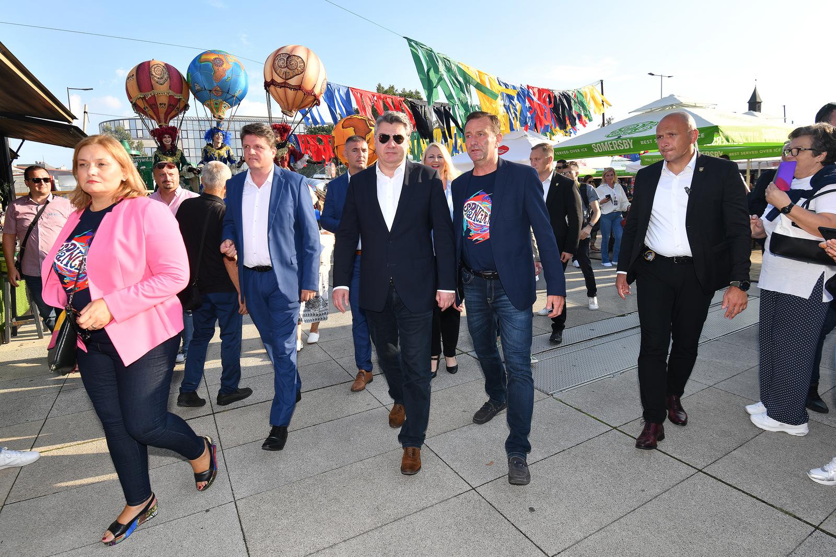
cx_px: 418
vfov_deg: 73.7
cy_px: 278
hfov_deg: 96.7
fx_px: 371
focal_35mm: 16
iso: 100
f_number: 6.3
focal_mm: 16
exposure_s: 1/200
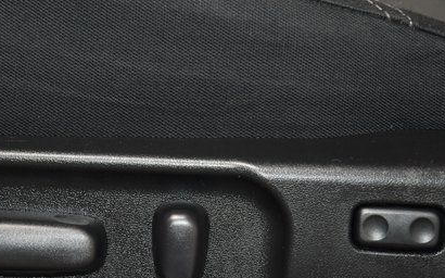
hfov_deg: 12.5
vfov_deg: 7.8
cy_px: 213
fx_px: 2025
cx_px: 161
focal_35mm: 167
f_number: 4.5
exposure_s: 1/60
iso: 2500
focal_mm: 70
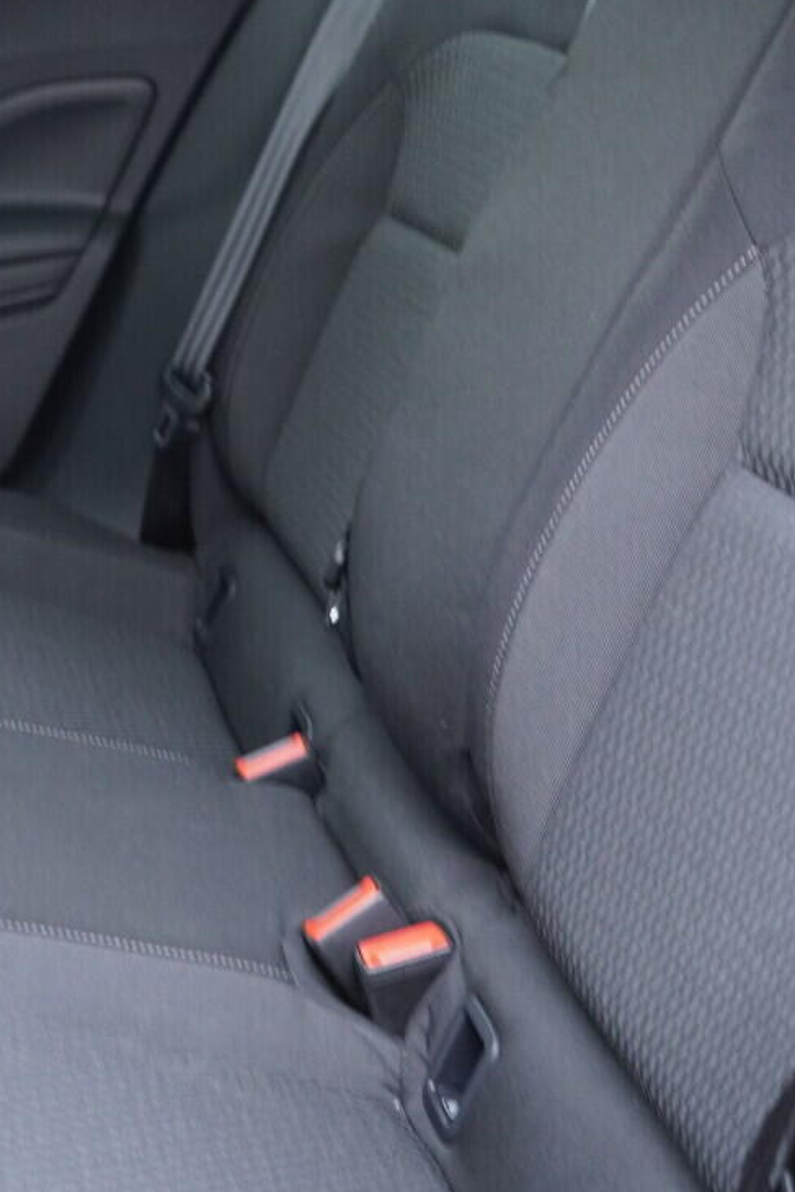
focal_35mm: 71
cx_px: 222
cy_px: 423
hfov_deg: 19.1
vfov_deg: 28.3
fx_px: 2351
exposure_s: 1/40
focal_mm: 24
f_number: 2.8
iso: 1000
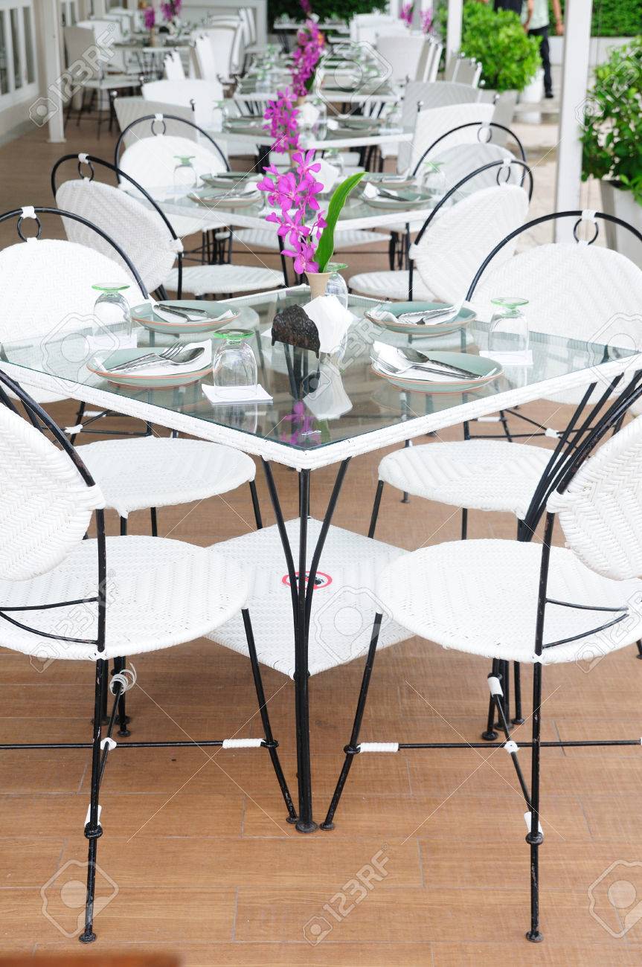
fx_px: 1529
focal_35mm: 57
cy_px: 484
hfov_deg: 23.7
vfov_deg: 35.1
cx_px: 321
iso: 200
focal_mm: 38
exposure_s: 1/100
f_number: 6.3
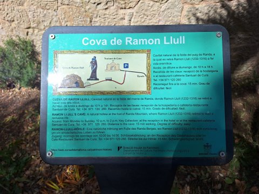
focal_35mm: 23
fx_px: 172
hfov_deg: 73.9
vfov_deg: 58.9
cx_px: 130
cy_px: 97
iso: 40
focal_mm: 5.54
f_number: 1.8
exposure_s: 1/3876
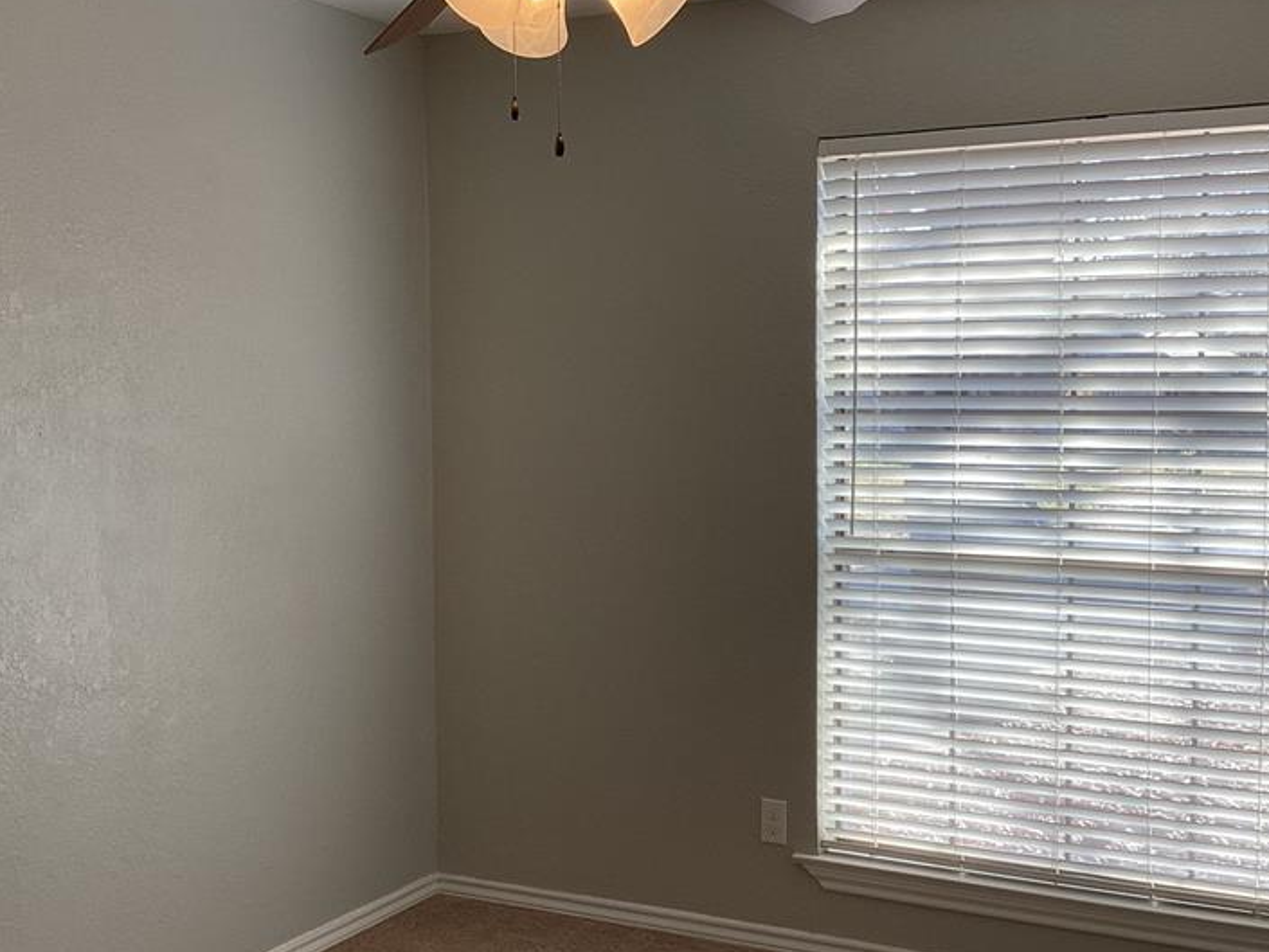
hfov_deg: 42.1
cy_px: 497
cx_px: 605
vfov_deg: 32.2
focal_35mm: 45
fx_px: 1650
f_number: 2.4
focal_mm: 3.3
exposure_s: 1/120
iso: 25
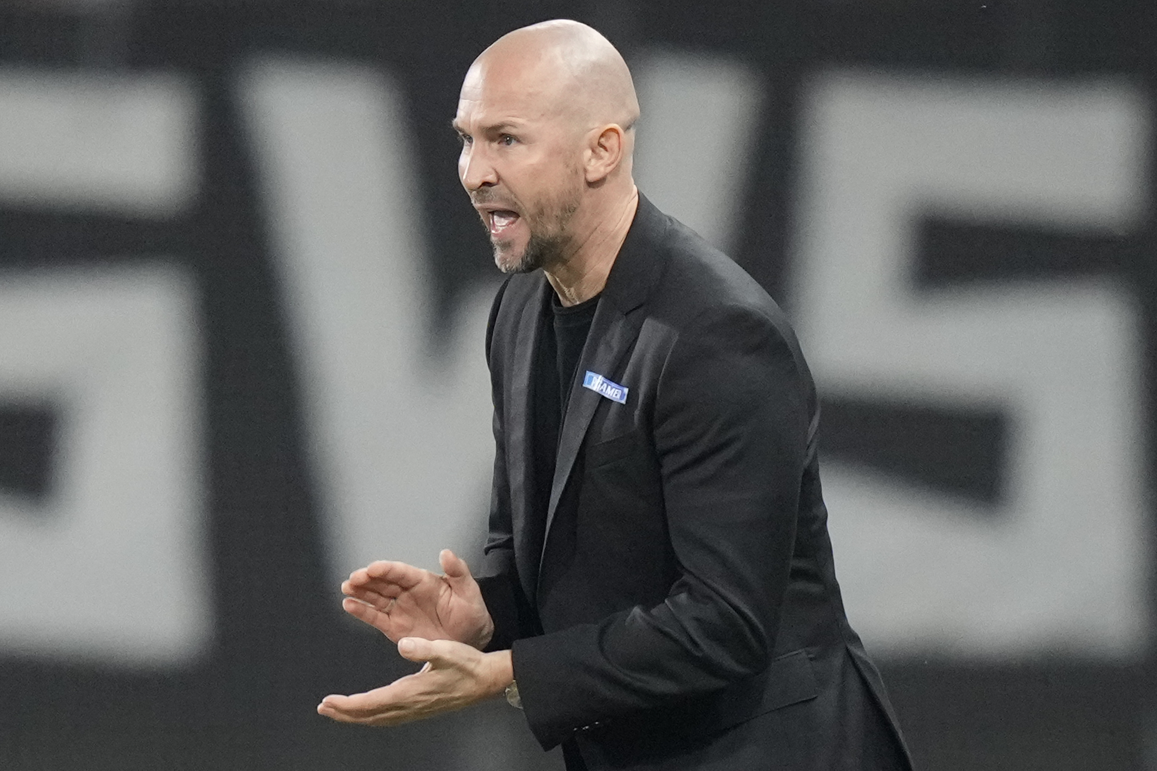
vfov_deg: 2.3
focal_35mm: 600
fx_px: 19282
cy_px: 386
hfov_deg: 3.4
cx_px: 578
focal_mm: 400
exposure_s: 1/1250
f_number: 2.8
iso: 3200
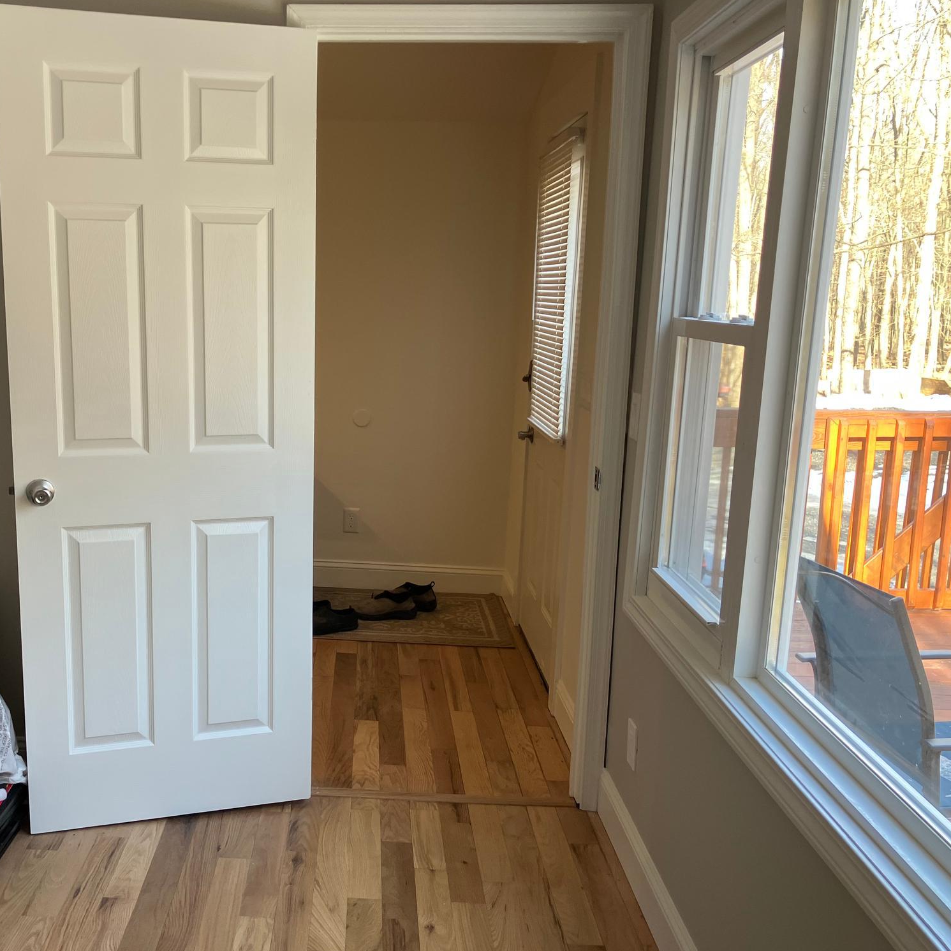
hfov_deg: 47.8
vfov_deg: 48.4
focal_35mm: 34
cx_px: 333
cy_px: 485
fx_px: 1057
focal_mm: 3.99
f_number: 1.8
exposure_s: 1/60
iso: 50
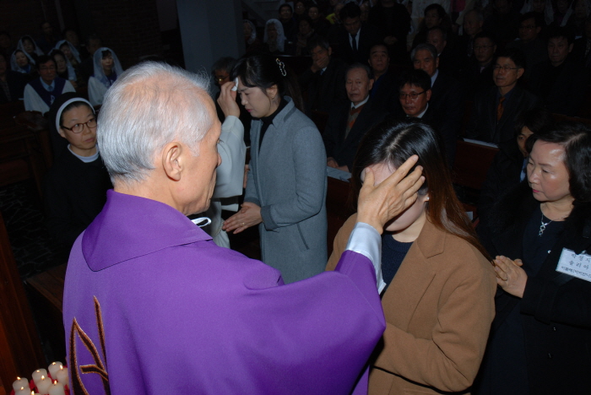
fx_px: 591
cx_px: 296
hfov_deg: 53.1
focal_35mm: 36
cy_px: 198
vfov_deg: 36.9
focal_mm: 24
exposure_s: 1/60
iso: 200
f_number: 8
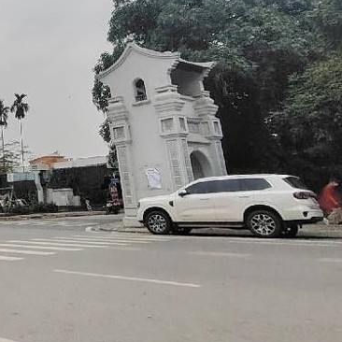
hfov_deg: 32.3
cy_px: 93
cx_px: -88
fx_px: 458
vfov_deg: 40.0
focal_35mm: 41
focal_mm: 1.42
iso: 100
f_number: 2.2
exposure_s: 1/2087
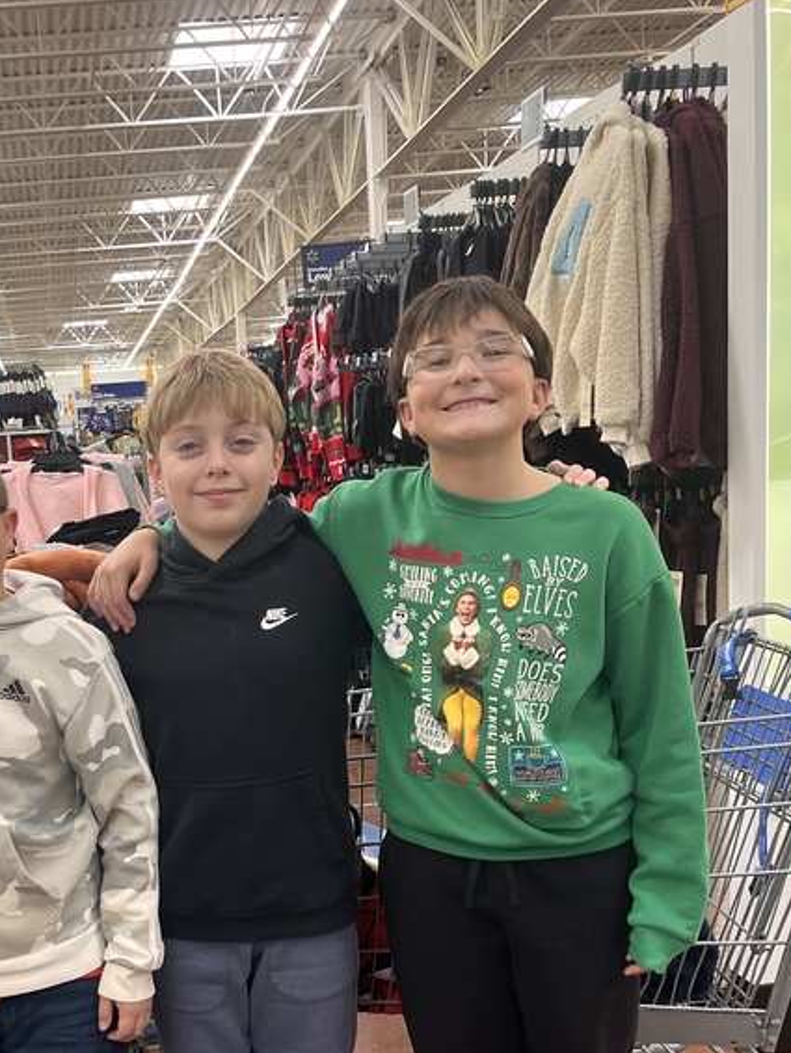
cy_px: 759
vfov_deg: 39.6
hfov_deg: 30.0
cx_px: 134
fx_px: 1431
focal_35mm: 47
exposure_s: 1/121
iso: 100
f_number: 1.6
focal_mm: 5.1
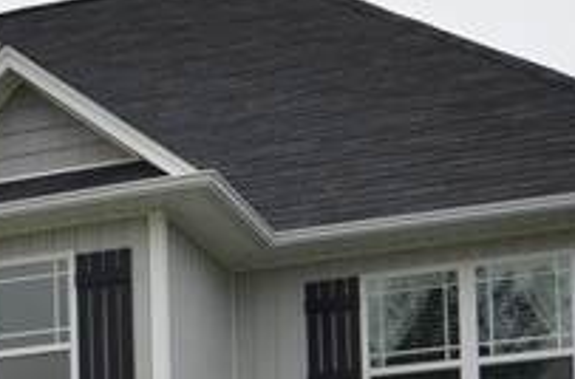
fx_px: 1922
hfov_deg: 16.6
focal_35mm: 121
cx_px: -41
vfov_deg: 10.3
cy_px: 771
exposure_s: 1/250
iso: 200
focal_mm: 15
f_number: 8
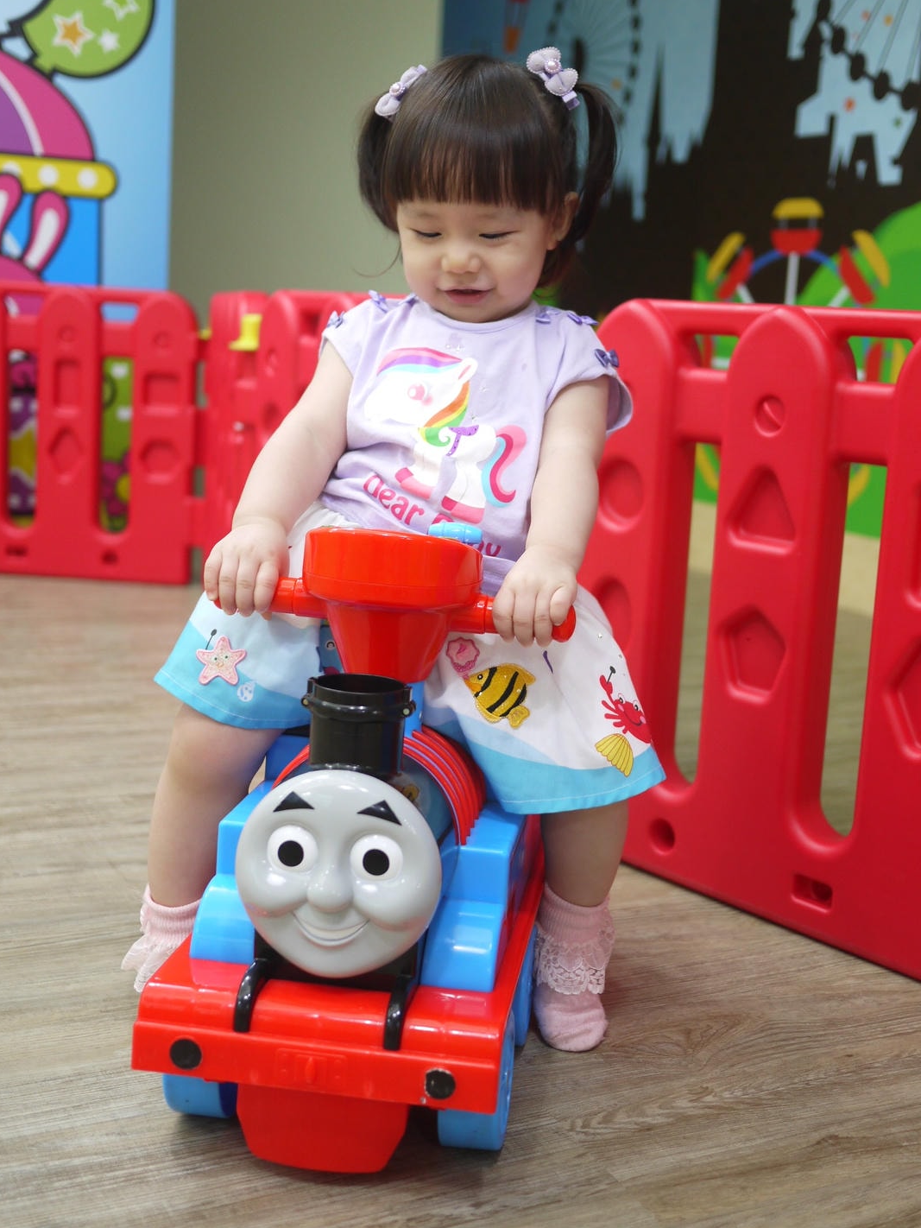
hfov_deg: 32.2
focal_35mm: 45
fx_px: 1596
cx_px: 500
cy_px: 607
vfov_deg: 42.1
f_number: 1.7
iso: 250
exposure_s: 1/60
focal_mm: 20
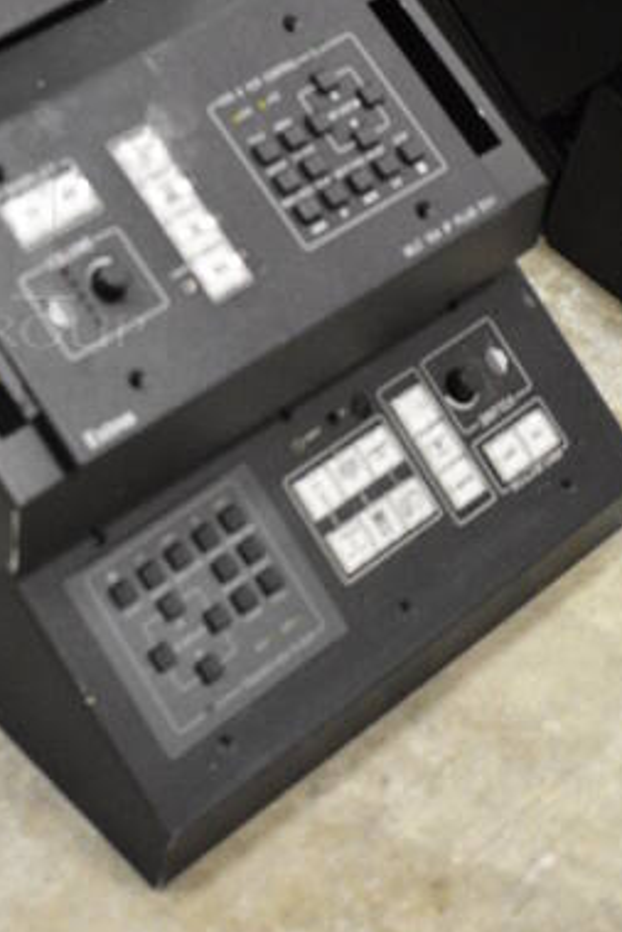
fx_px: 2154
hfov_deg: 15.9
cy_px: 230
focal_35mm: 83
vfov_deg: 24.1
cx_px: -106
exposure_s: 1/125
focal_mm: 23
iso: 3200
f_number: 3.8
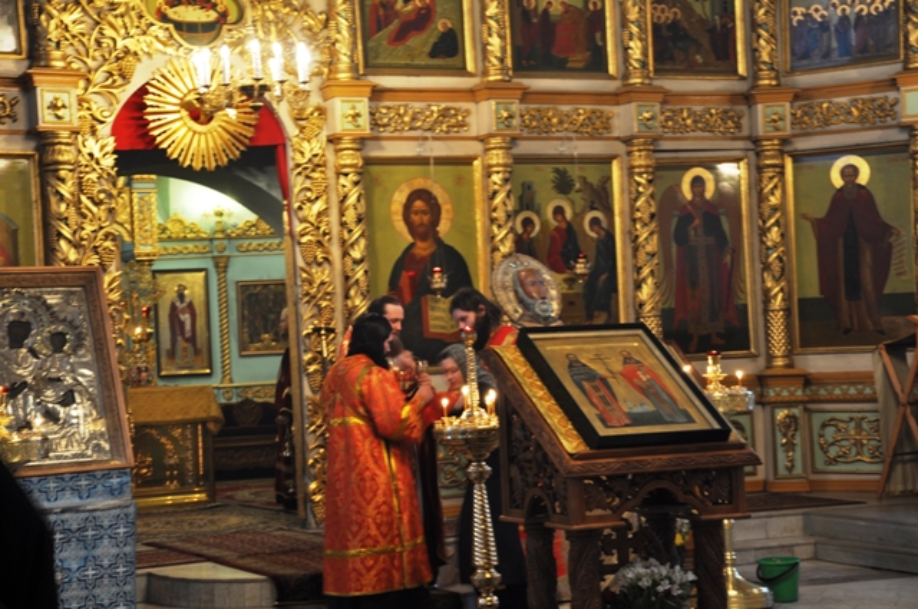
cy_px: 304
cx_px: 459
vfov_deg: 18.9
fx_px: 1834
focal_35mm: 72
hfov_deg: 28.1
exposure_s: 1/3
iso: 200
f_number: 4.8
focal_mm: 48
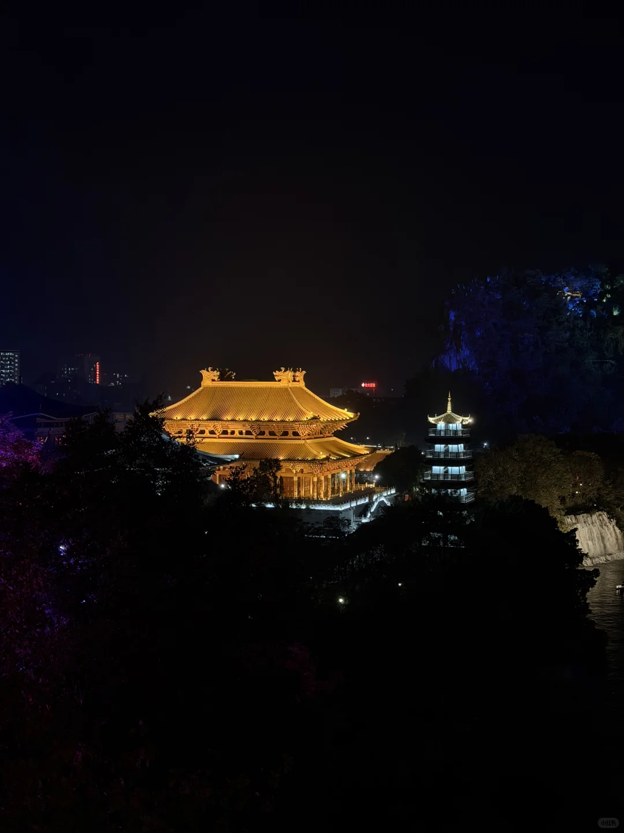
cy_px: 416
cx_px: 312
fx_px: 1154
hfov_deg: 30.3
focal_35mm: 48
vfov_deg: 39.7
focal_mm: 6.76
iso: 500
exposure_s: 1/33
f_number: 1.78
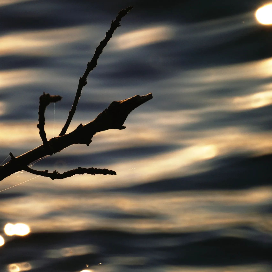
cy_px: 136
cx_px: 107
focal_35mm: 960
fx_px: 8534
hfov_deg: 1.8
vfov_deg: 1.8
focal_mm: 500
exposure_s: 1/1500
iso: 100
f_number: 8
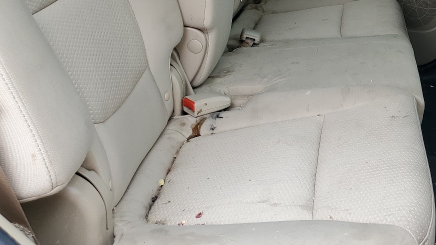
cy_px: 34
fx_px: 601
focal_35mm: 52
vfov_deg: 22.6
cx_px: 382
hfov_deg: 37.6
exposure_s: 1/250
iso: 50
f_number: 1.5
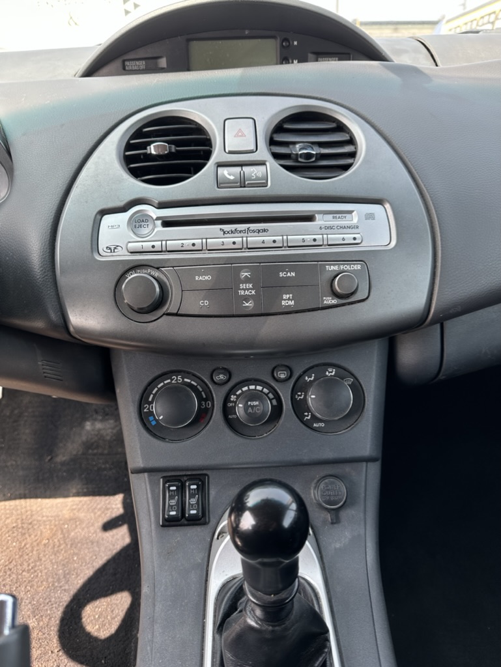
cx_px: 250
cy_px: 334
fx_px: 463
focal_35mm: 24
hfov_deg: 56.9
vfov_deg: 71.6
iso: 64
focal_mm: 6.86
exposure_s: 1/239
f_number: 1.78
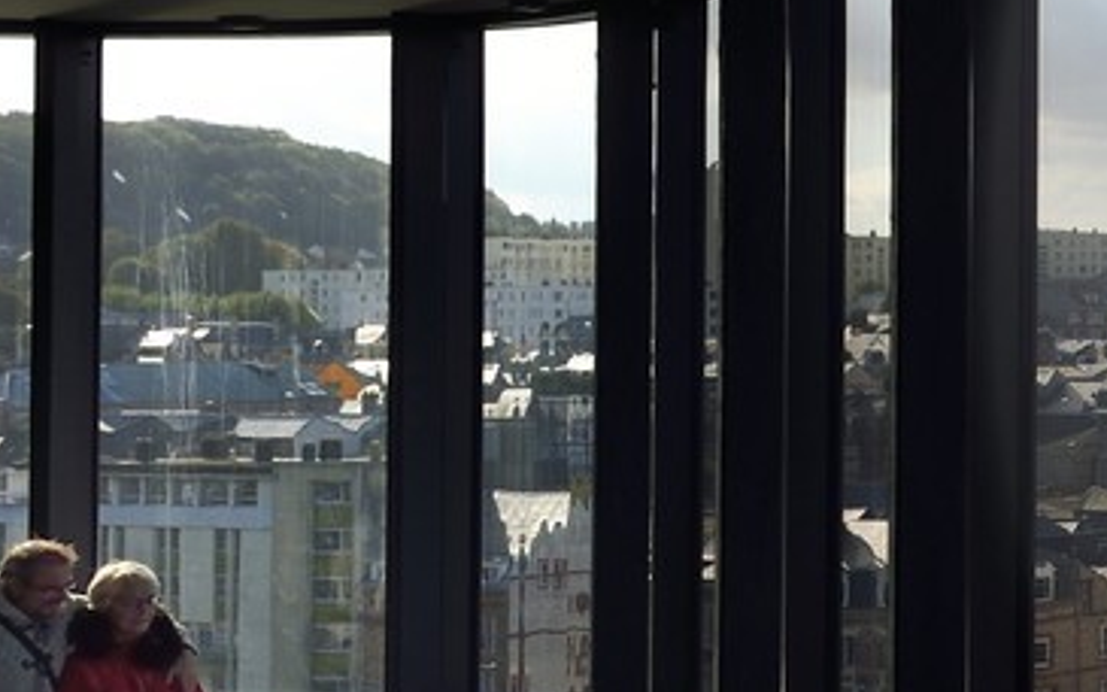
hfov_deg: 15.5
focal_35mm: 107
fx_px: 3228
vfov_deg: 12.2
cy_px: 255
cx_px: 2223
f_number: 11
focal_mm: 24
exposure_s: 1/160
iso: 200
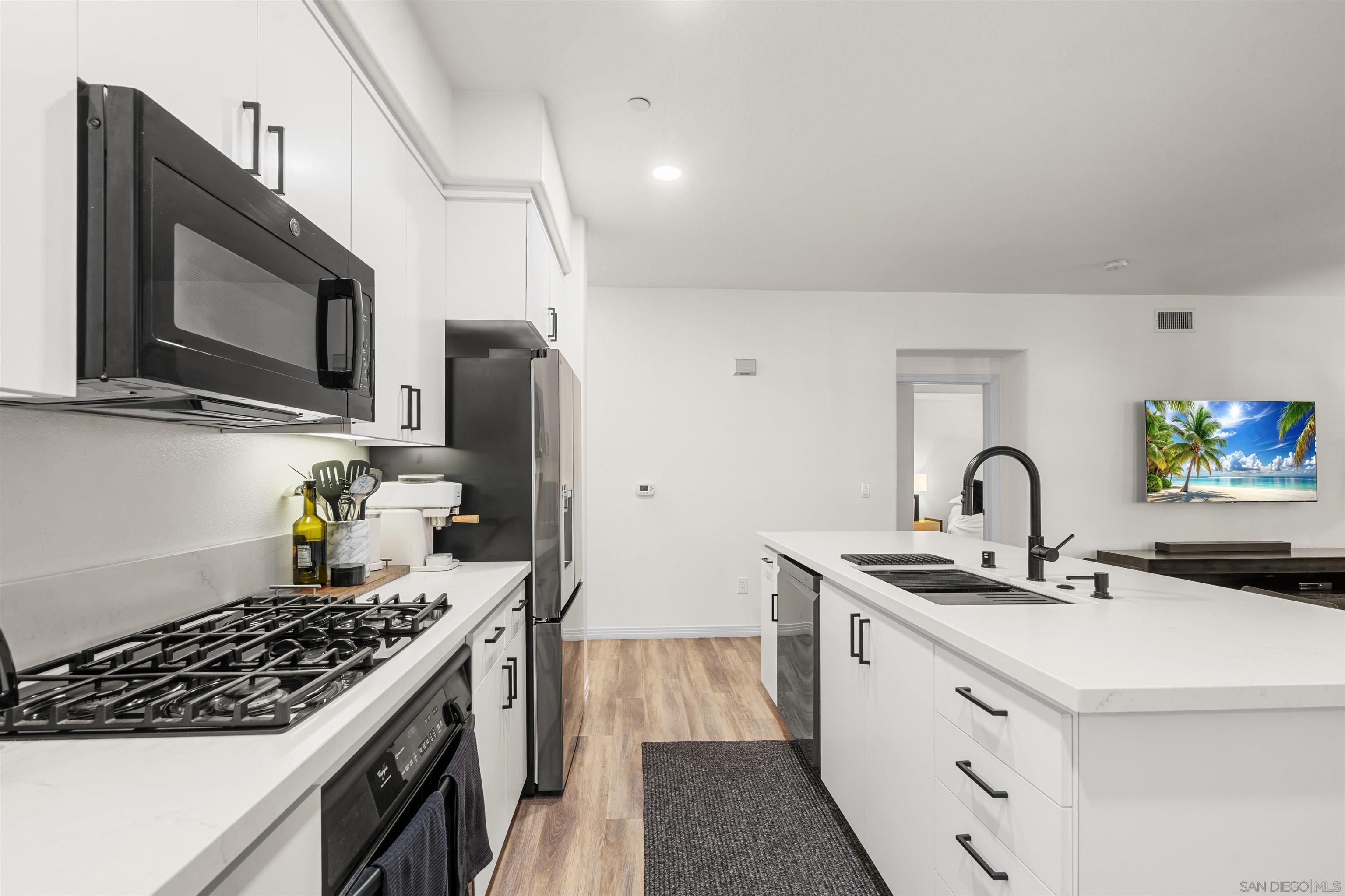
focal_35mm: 16
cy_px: 448
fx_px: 598
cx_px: 672
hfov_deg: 96.7
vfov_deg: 73.7
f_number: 9
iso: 100
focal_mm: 16
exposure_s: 2
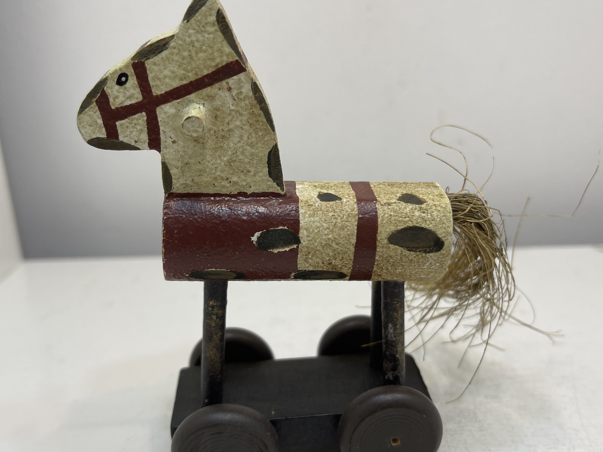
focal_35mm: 33
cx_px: 297
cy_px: 217
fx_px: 575
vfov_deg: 42.9
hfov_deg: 55.4
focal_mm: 5.1
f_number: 1.6
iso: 32
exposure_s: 1/234
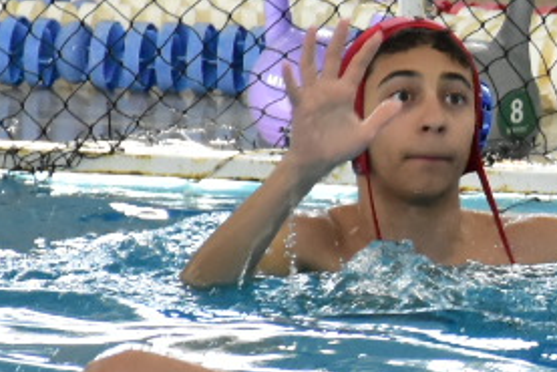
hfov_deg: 2.1
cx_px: 768
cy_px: 175
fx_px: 15185
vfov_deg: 1.4
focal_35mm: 981
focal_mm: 112
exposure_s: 1/250
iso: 2000
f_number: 5.6
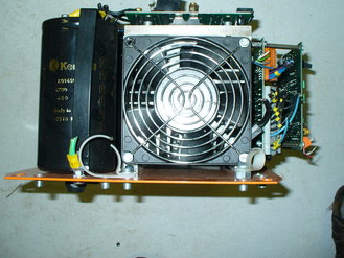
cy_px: 103
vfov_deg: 32.1
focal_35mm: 45
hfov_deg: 42.1
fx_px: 447
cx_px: 180
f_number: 2.8
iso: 80
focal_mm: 6.1
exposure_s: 1/30
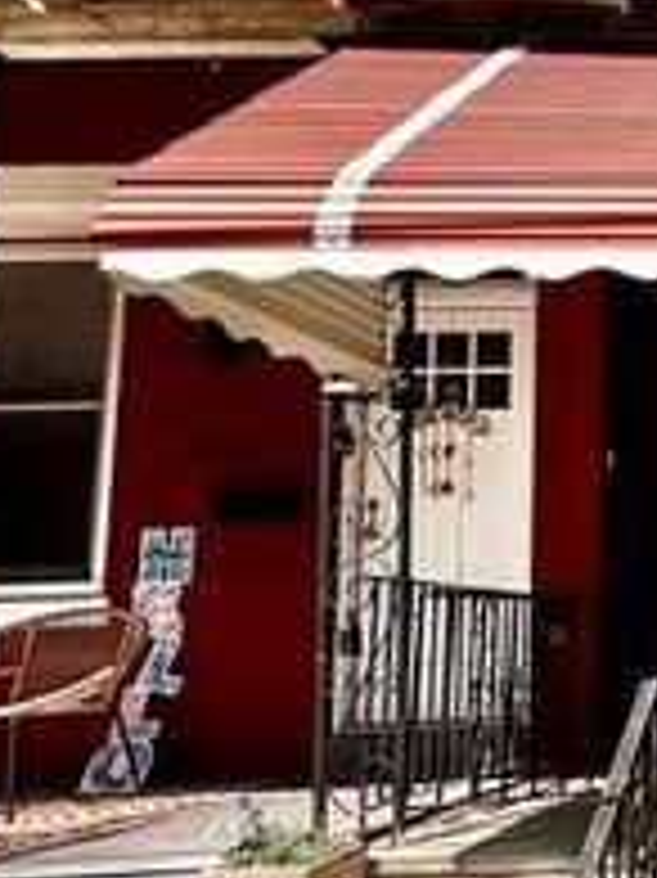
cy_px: 475
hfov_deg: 22.7
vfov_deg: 39.7
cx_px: 1062
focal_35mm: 48
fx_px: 1216
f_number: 2.2
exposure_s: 1/1453
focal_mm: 2.22
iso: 40
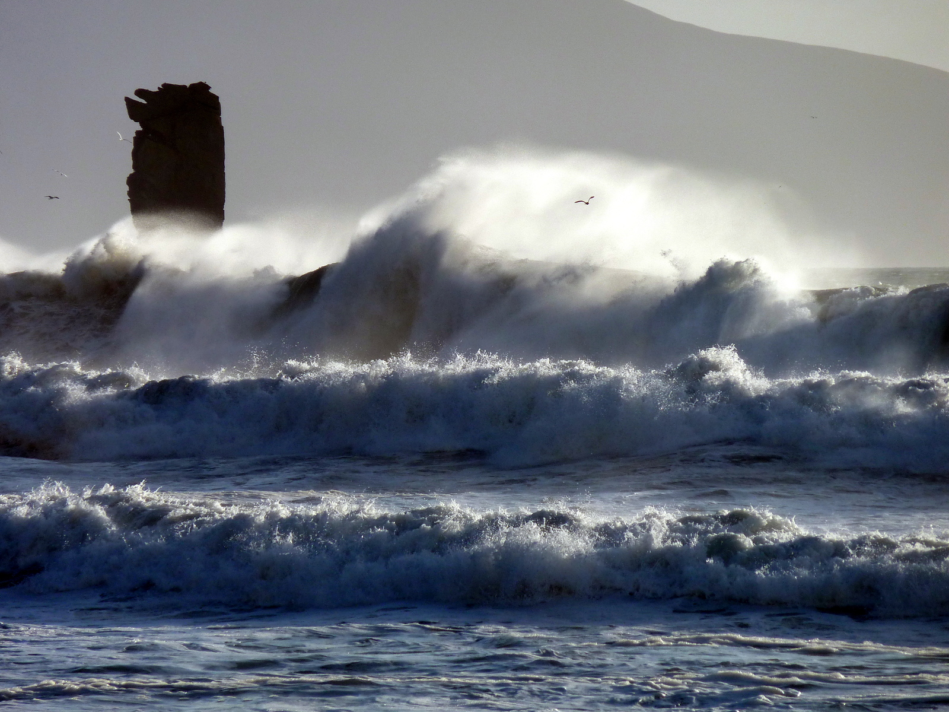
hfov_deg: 6.6
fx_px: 8225
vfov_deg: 5.0
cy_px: 356
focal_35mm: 300
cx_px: 474
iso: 100
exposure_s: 1/640
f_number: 4.9
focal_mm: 49.2
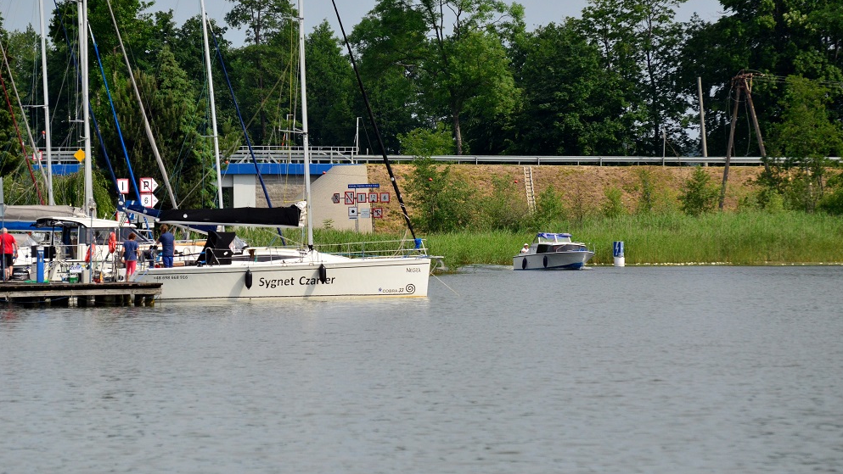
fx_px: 5992
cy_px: 217
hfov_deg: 8.0
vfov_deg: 4.5
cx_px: 421
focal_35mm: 268
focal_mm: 170
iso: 1250
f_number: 5
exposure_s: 1/8000
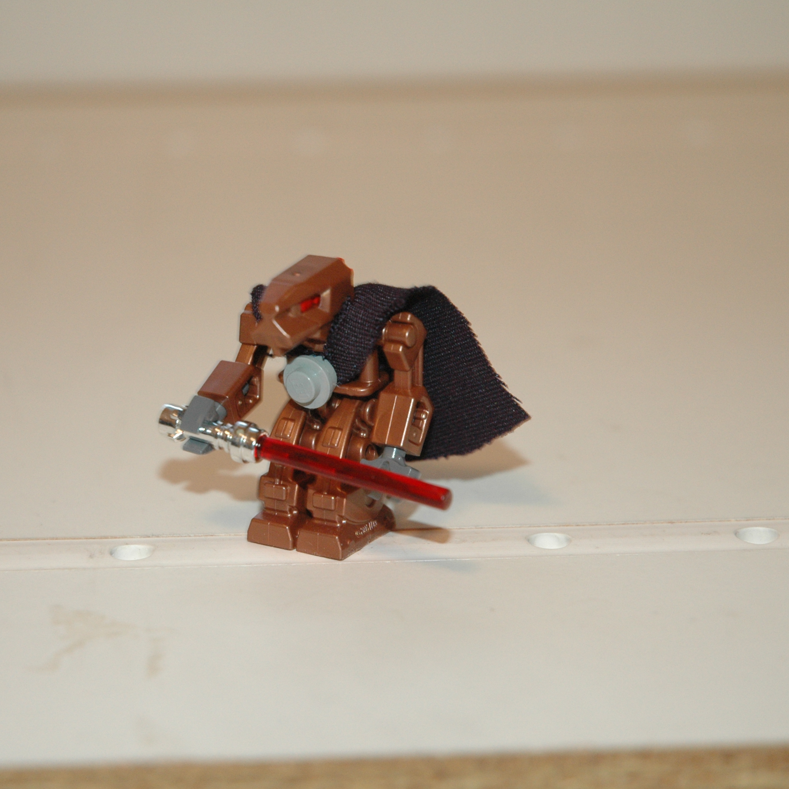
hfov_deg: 12.9
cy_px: 395
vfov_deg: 12.9
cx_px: 336
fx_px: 3481
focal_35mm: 135
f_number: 4.5
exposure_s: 1/25
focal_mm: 70
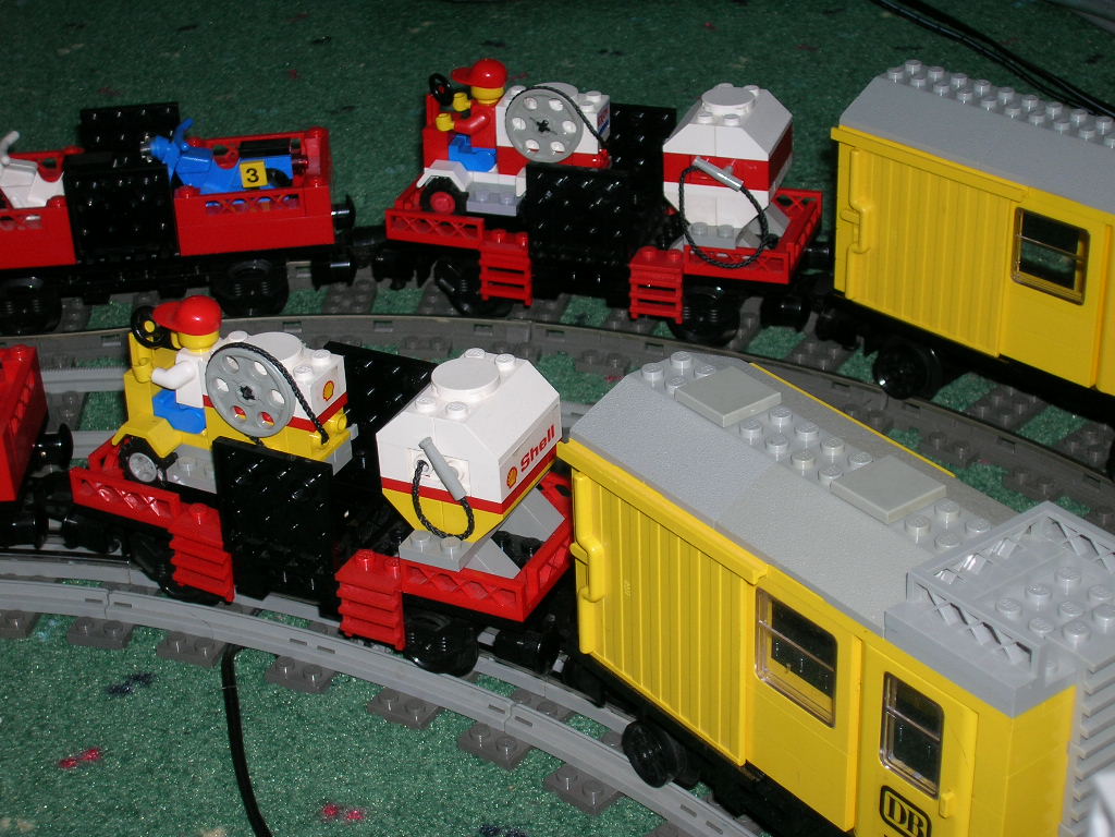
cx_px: 558
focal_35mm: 66
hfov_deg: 29.4
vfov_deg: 22.3
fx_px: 2126
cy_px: 418
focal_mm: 11
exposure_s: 1/60.1
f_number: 3.8
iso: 50
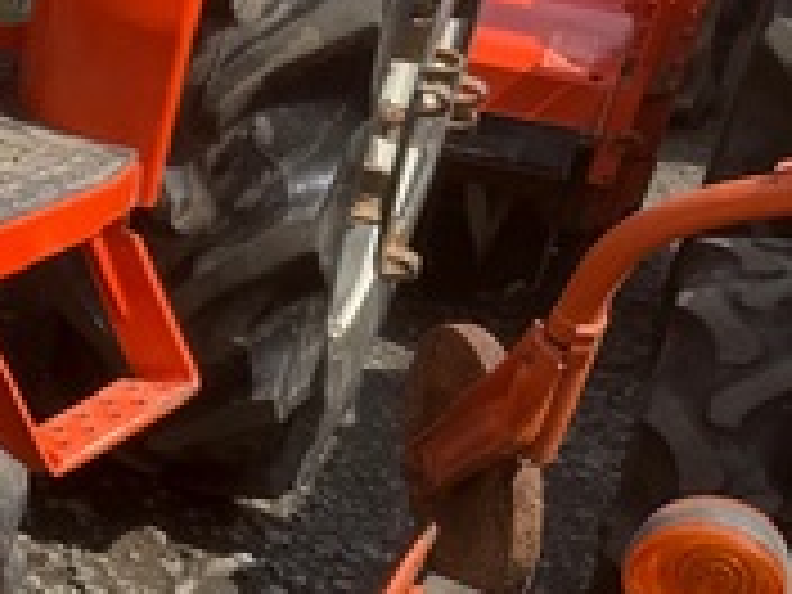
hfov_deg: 18.2
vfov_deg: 17.2
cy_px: 322
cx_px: -623
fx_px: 1968
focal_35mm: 86
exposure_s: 1/2611
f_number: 1.78
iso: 80
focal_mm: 6.76
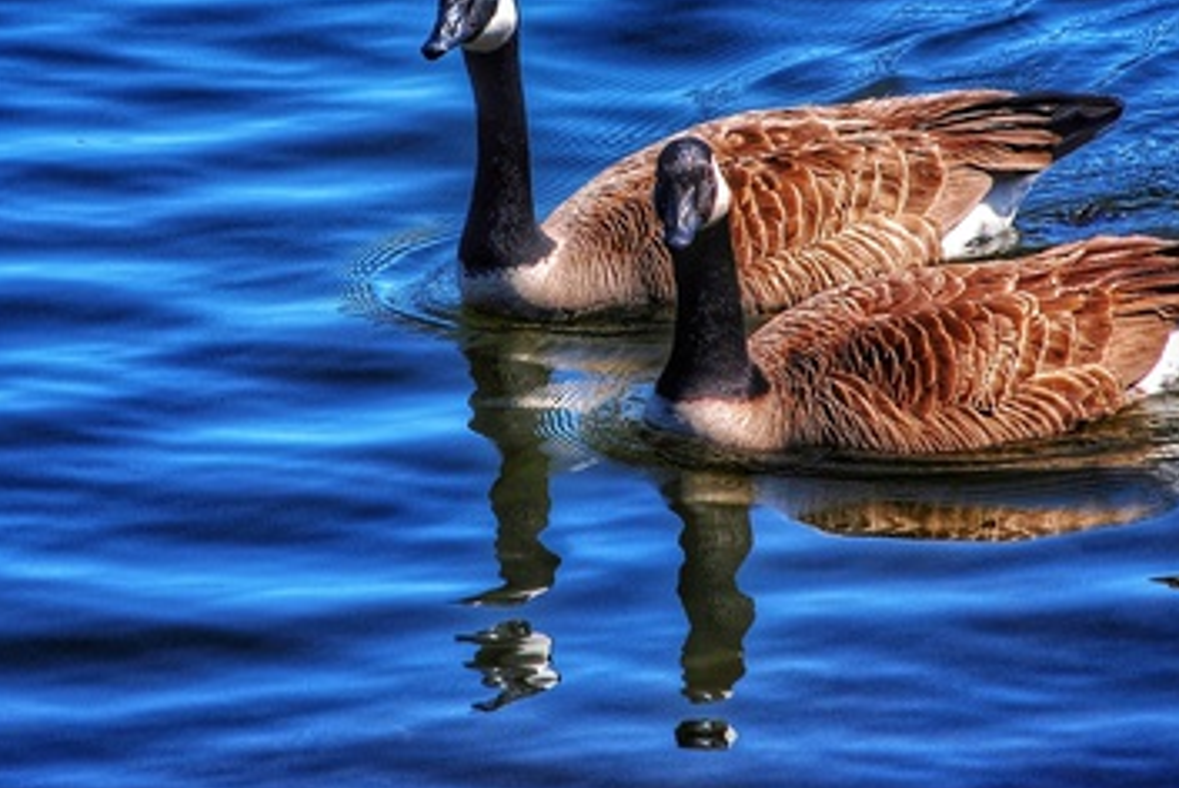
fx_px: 16716
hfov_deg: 4.0
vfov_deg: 2.7
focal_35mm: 510
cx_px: 541
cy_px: 134
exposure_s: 1/500
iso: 200
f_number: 6.3
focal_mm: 200
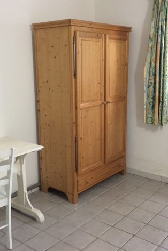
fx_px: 287
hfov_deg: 32.6
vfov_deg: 47.4
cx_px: 78
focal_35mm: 41
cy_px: 126
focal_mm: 4.15
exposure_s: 1/25
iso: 320
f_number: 2.2
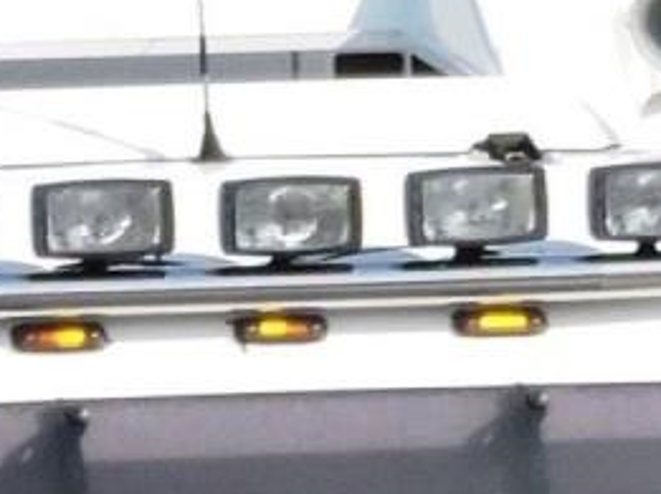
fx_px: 24885
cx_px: -261
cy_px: 1203
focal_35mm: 1305
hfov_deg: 1.5
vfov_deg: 1.1
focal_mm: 30.5
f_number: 5.2
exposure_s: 1/400
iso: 100
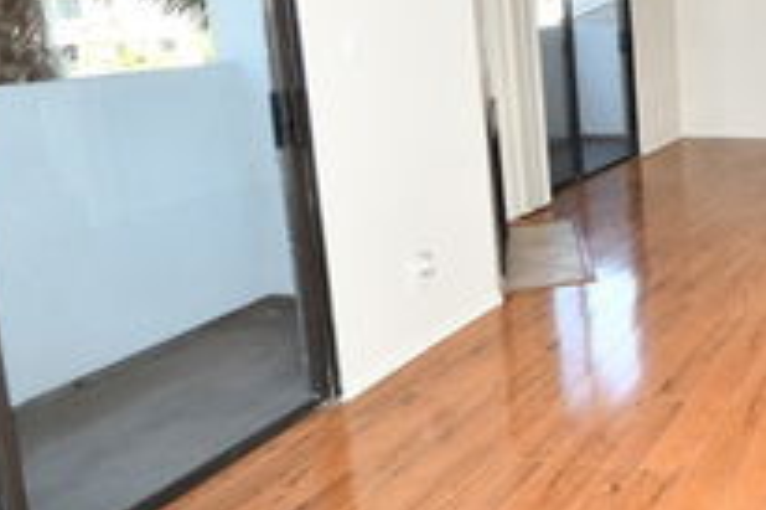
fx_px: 744
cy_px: 108
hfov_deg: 42.6
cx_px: 844
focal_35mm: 35
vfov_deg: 36.6
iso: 200
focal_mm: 10
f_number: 4.5
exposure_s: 1/80
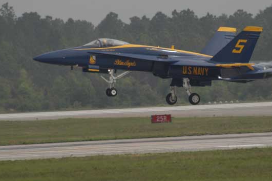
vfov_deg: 2.0
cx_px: 156
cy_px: 100
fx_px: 5118
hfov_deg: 3.0
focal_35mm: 678
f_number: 5.6
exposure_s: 1/2000
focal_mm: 300
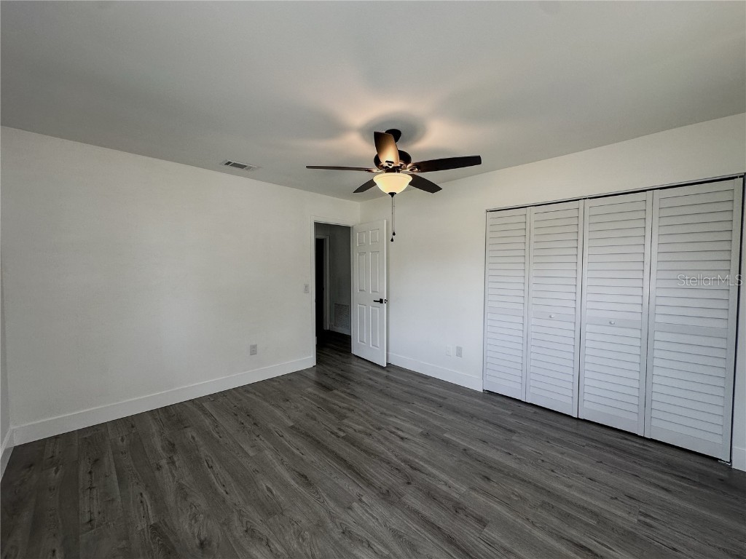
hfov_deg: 102.1
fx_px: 302
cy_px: 280
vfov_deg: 85.7
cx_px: 373
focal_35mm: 14
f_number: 2.2
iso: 80
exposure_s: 1/120
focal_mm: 2.22
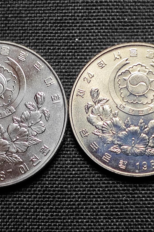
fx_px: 680
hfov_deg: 12.9
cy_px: 116
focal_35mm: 106
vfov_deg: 19.3
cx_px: 63
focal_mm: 5.84
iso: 50
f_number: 1.6
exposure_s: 1/102
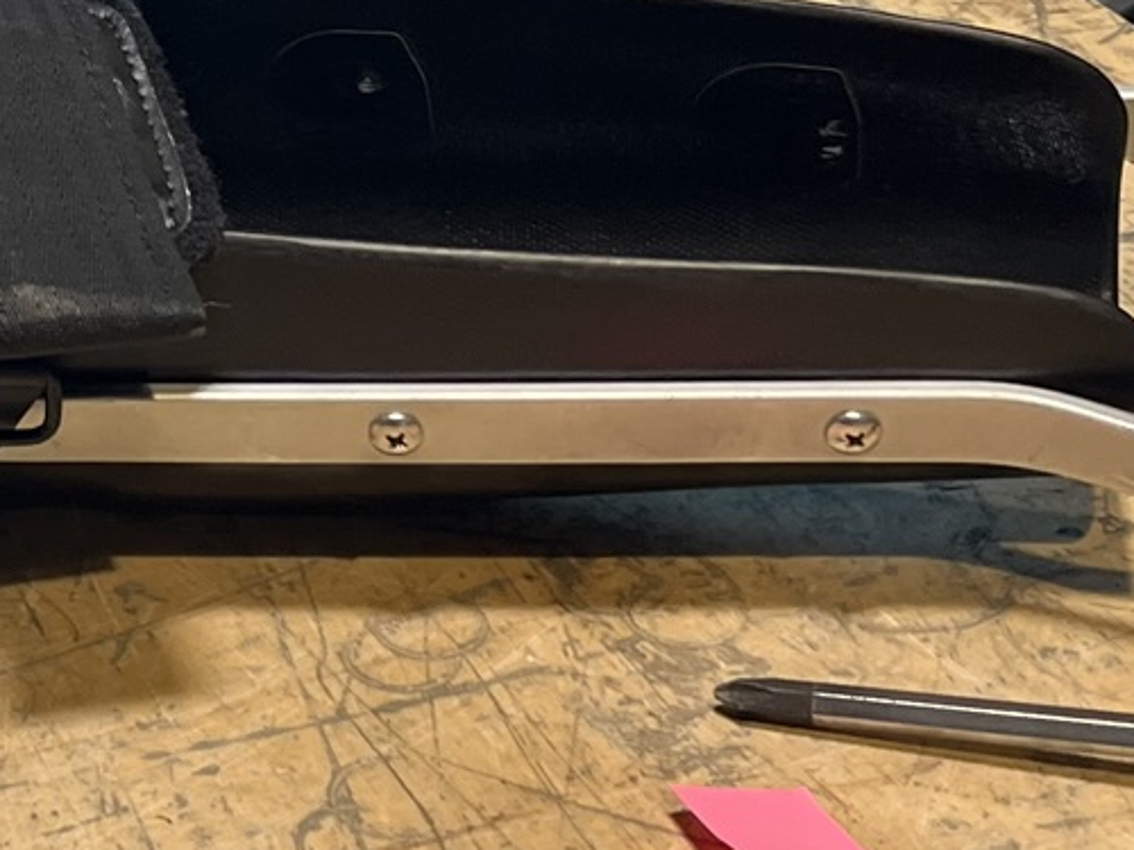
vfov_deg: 13.9
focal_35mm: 104
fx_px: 3407
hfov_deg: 18.3
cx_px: -64
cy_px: -127
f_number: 1.6
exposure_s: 1/120
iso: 80
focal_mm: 5.1
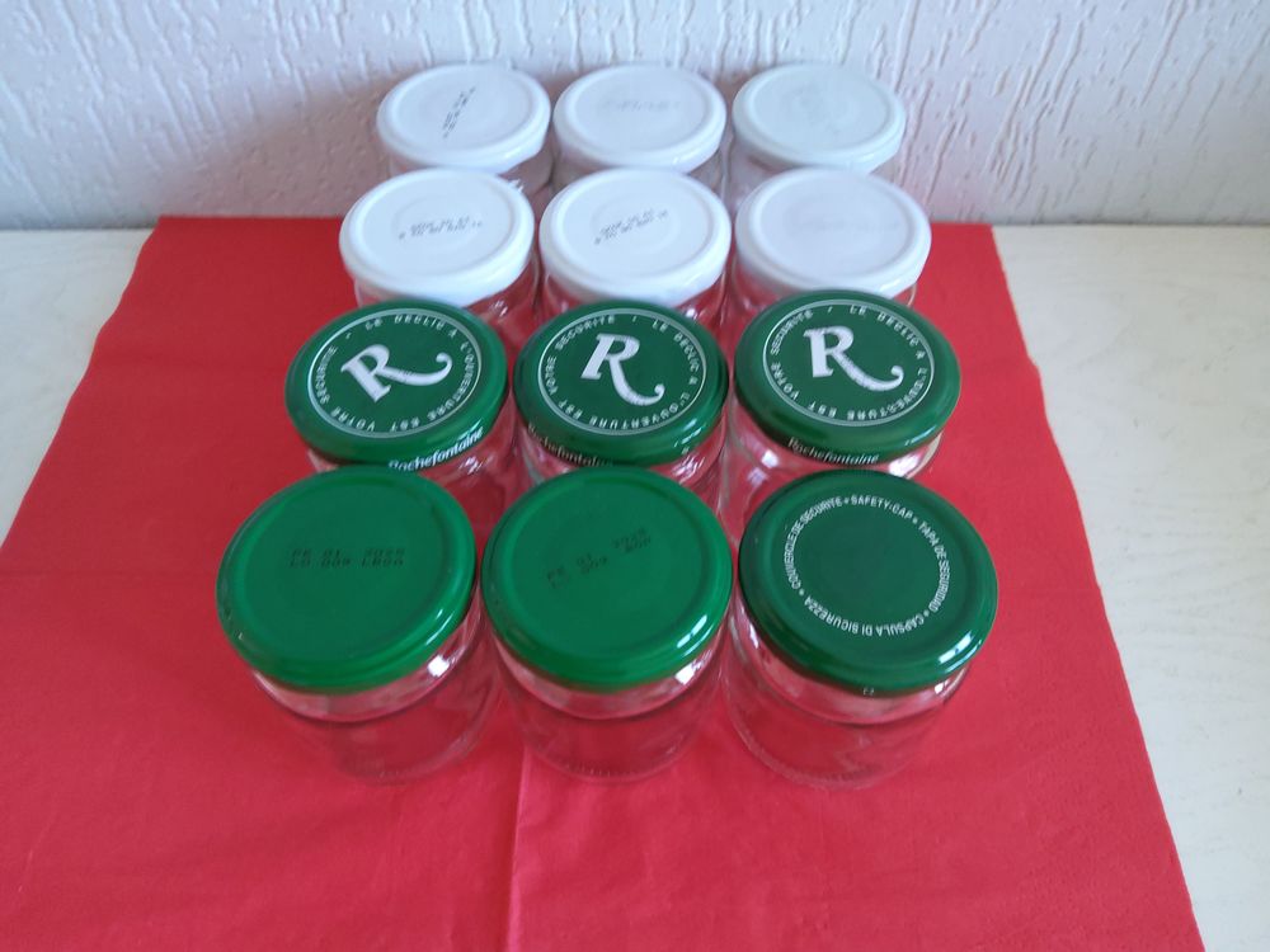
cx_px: 635
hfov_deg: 67.3
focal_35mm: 26
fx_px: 954
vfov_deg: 53.1
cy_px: 476
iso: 125
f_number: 2
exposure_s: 1/33
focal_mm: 3.08
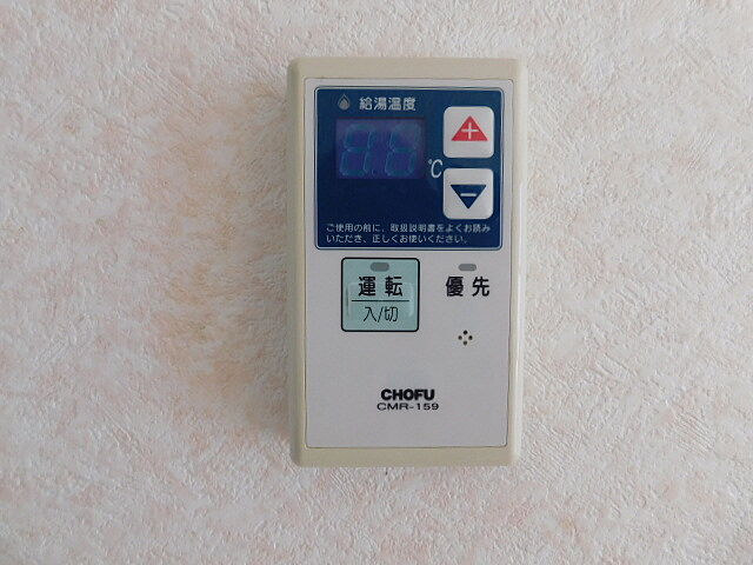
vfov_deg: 58.9
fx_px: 500
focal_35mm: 23
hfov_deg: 73.9
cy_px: 282
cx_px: 376
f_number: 3
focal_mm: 4
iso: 125
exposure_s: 1/50
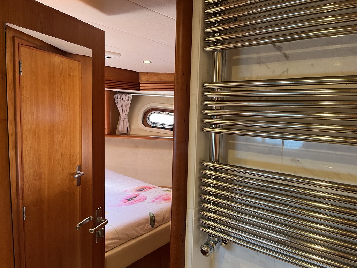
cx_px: 178
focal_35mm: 26
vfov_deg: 53.1
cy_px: 134
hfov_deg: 67.3
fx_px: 268
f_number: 1.6
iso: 125
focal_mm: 5.1
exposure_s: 1/72
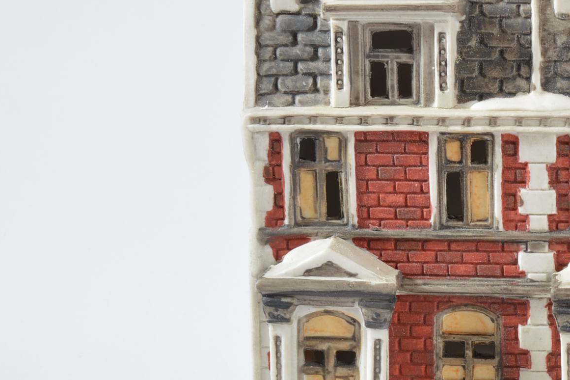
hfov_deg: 19.1
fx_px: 1599
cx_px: 688
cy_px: 370
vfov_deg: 13.4
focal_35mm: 101
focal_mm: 26
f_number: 11
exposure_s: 1/160
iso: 100
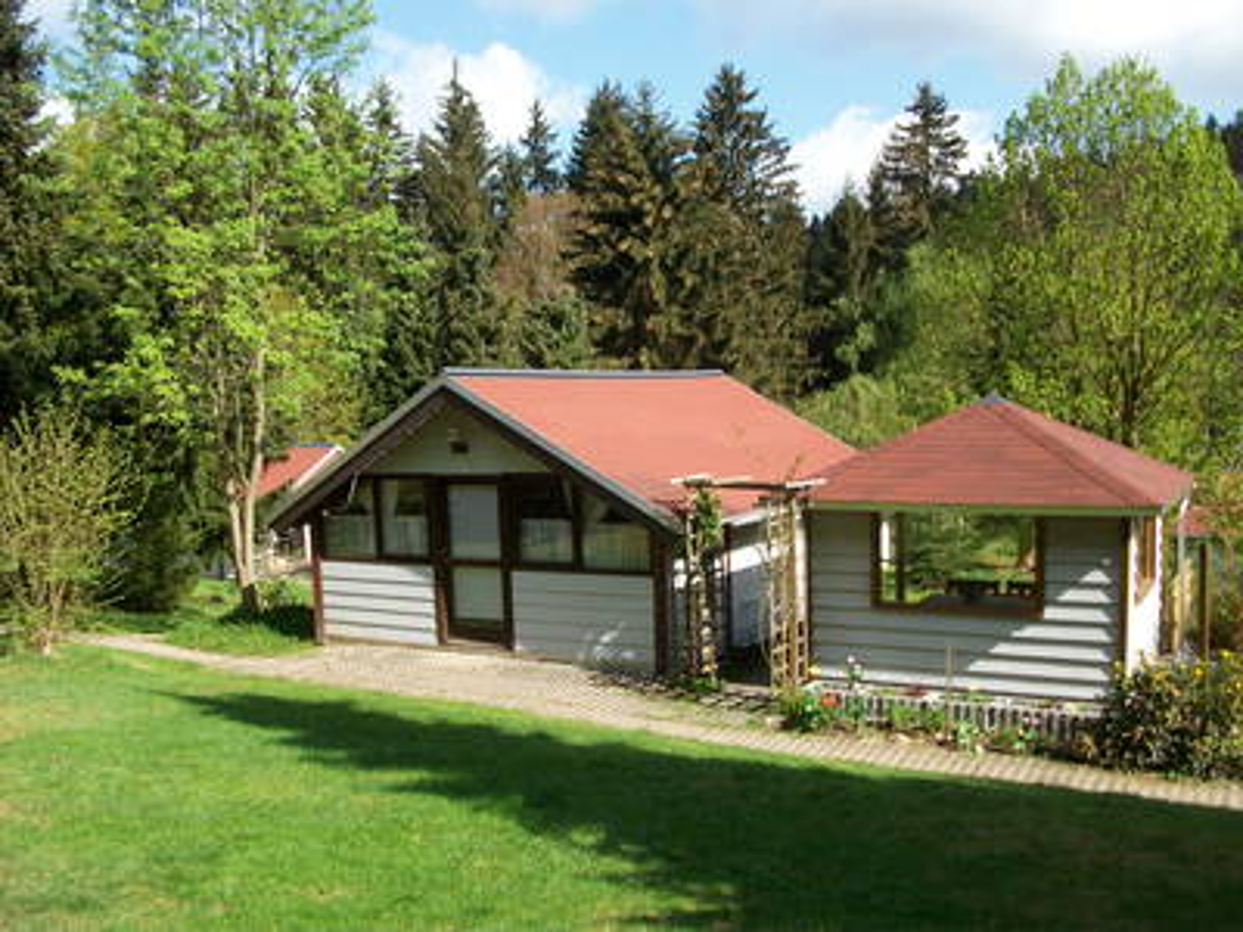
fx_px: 1113
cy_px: 466
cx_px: 622
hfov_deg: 58.4
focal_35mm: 31
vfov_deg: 45.4
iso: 80
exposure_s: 1/74.8
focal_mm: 5.7
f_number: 8.8
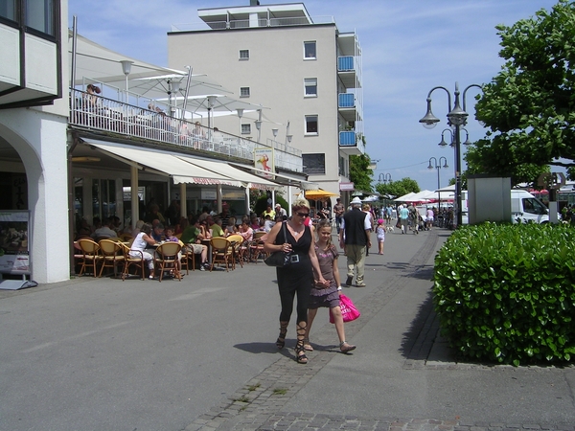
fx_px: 664
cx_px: 288
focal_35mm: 40
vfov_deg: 36.0
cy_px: 216
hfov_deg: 46.8
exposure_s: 1/630
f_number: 5.3
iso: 50
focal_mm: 6.3
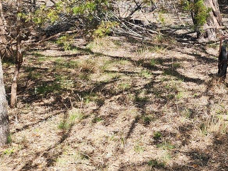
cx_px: 300
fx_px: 533
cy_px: -96
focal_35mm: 81
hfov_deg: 21.7
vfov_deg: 16.4
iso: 12
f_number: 1.8
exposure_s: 1/341
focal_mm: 6.4
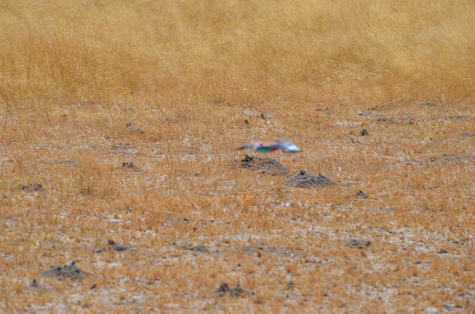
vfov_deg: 5.4
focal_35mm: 255
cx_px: 238
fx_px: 3358
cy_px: 157
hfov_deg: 8.1
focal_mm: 170
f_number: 7.1
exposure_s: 1/800
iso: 200
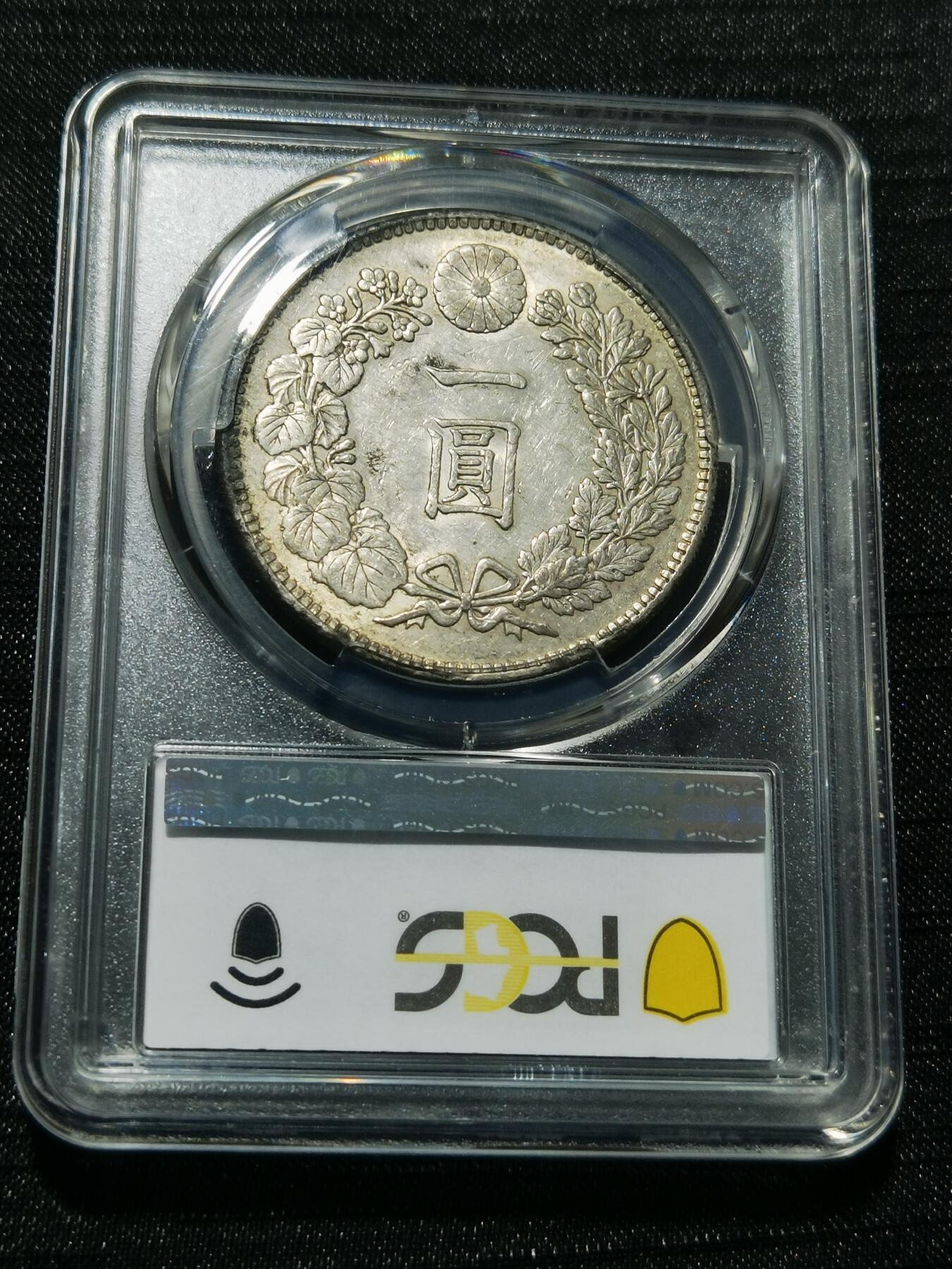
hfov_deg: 24.4
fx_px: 2200
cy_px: 634
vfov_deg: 32.2
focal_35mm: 60
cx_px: 476
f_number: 1.9
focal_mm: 6.67
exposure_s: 1/100
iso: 50
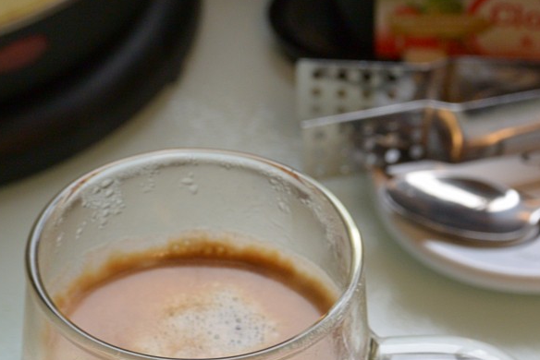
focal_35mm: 193
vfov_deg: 7.1
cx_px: 246
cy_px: 356
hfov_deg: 10.7
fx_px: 2896
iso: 200
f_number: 4.5
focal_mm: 35
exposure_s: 1/25
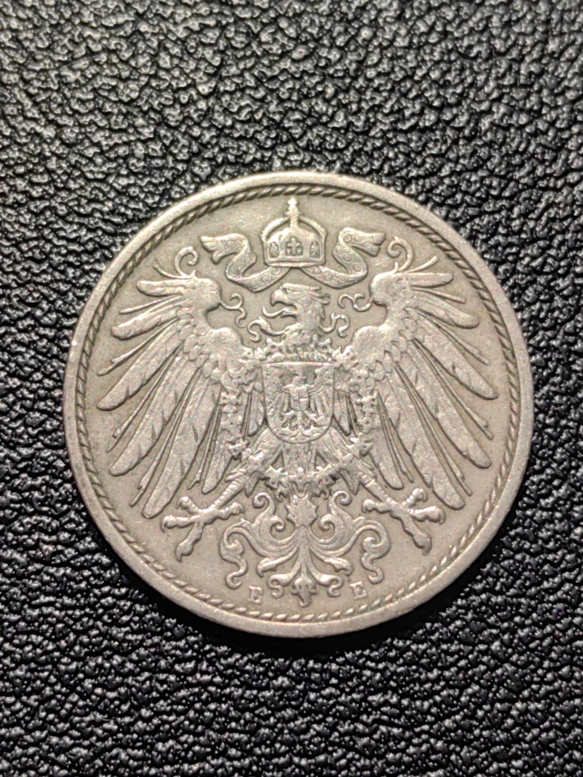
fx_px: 1819
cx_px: 292
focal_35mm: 81
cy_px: 388
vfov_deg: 24.1
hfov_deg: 18.2
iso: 64
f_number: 2
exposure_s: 1/100
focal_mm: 5.75
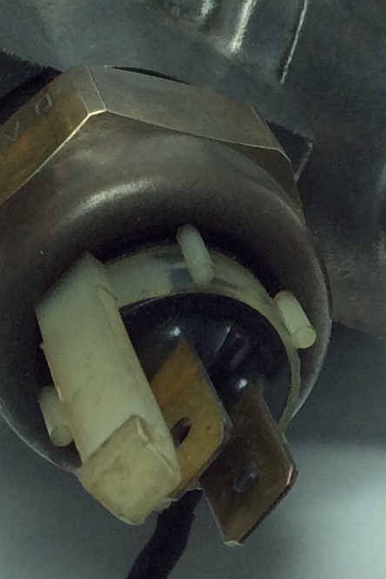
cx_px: 251
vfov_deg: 15.8
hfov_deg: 10.5
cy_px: 341
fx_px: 2091
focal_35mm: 130
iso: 32
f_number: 2.4
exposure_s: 1/450
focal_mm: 3.3
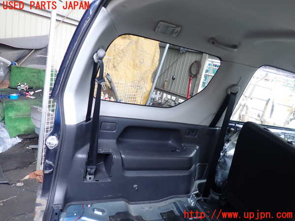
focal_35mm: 25
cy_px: 110
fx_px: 213
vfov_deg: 54.9
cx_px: 148
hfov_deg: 69.4
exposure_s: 1/60
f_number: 2
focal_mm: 4.5
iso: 200
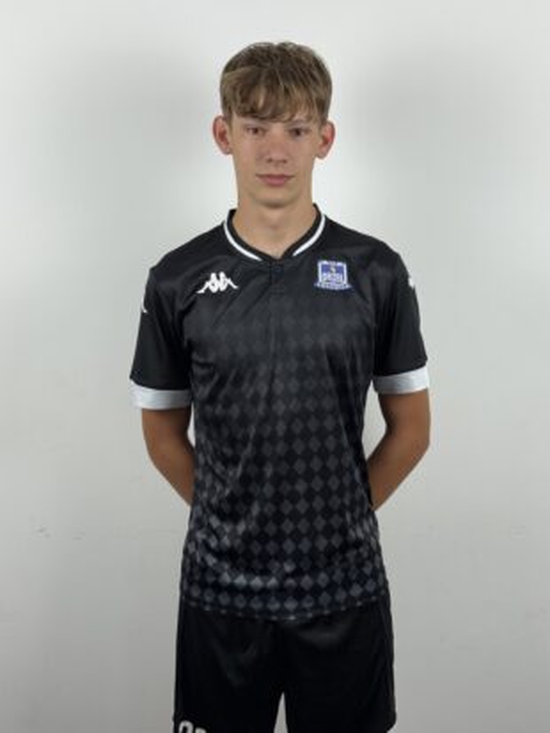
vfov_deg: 39.6
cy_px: 366
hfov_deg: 30.3
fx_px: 1016
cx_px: 275
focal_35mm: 48
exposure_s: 1/100
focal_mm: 6.76
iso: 80
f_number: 1.78
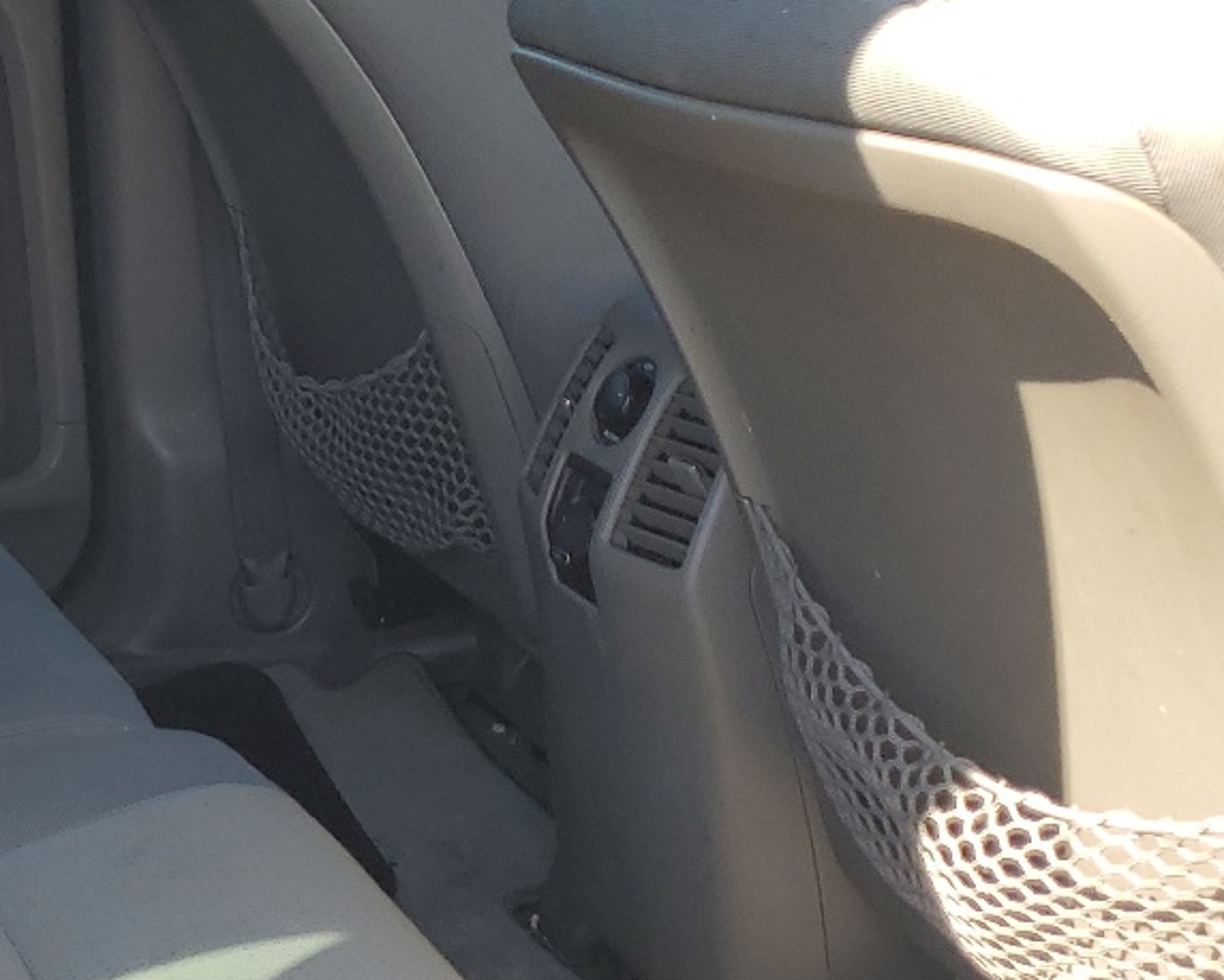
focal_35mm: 71
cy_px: 458
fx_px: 2573
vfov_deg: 21.6
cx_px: -173
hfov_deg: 24.7
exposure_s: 1/385
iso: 50
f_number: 1.5
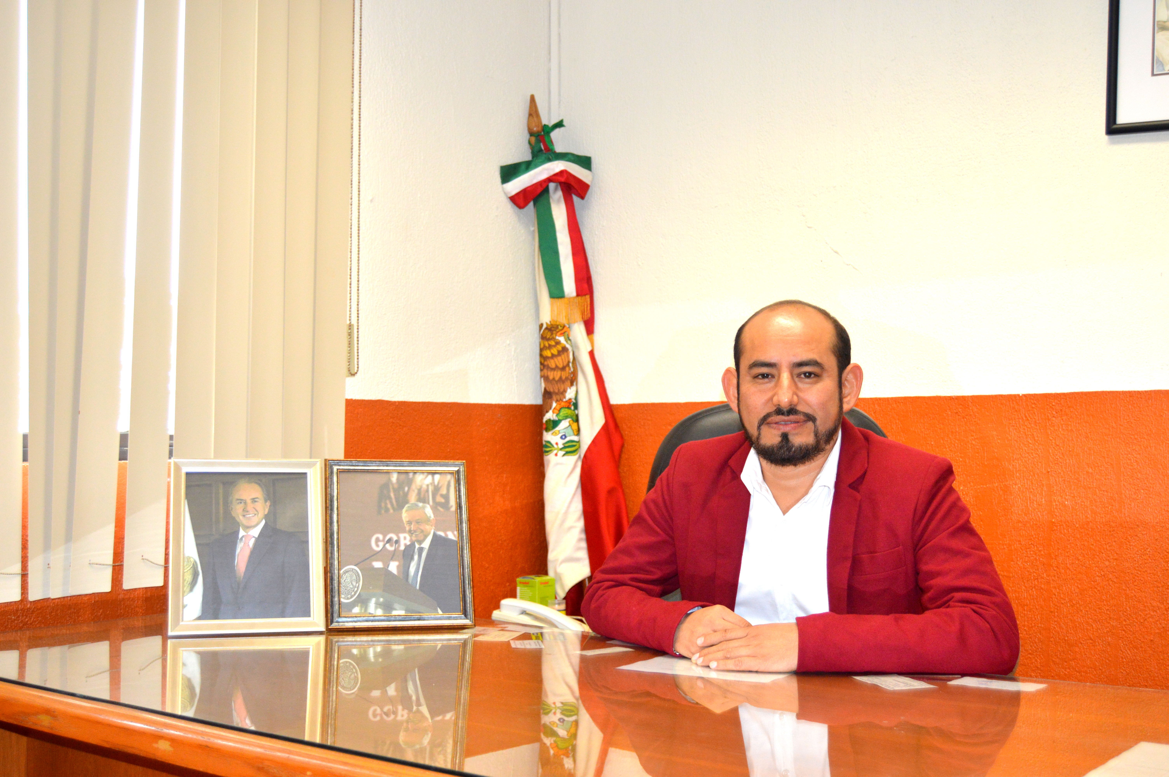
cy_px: 388
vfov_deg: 34.1
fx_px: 1265
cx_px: 584
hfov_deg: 49.6
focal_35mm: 39
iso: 640
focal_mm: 26
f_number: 4
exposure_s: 1/60
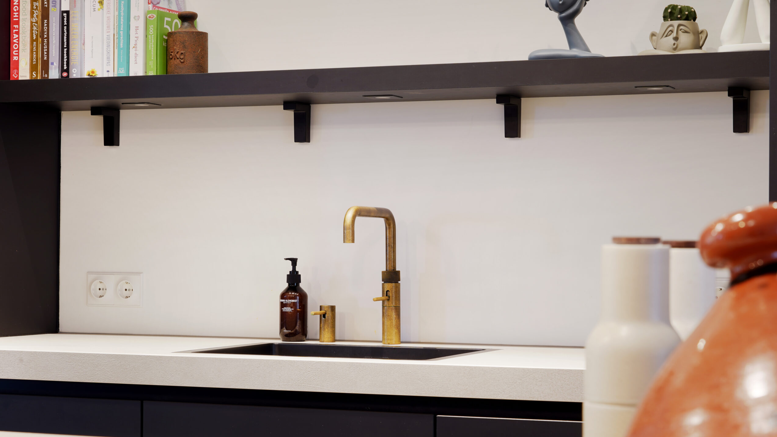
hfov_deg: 27.5
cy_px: 244
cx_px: 391
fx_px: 1586
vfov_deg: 15.7
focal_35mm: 77
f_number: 13
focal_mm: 73
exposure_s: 1/2.5
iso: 200
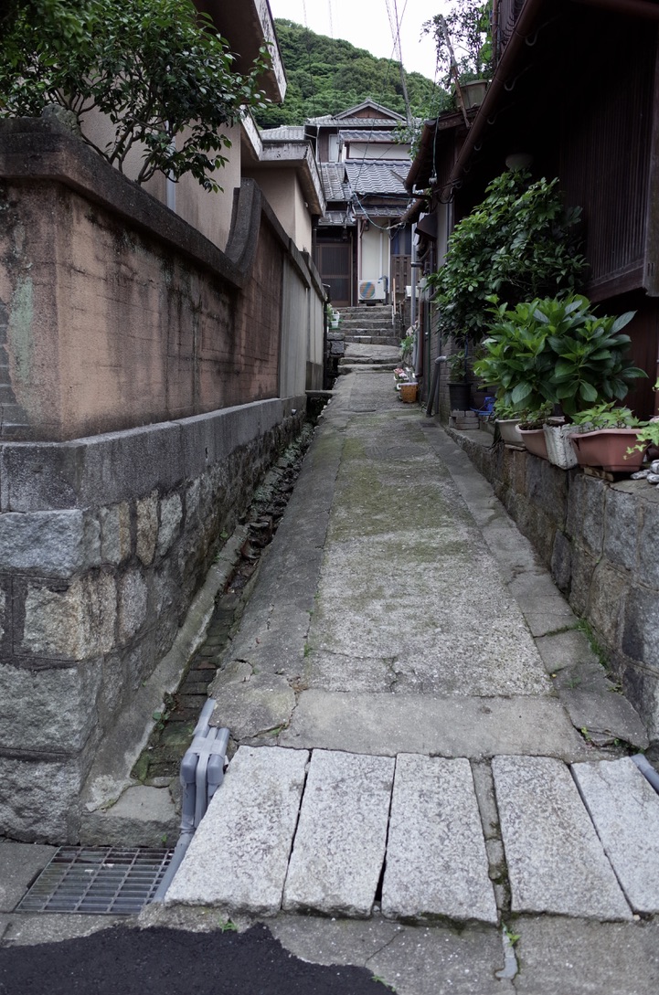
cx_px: 330
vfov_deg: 65.6
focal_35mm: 28
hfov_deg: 46.2
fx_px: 772
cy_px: 498
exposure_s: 1/250
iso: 200
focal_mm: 18.3
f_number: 2.8
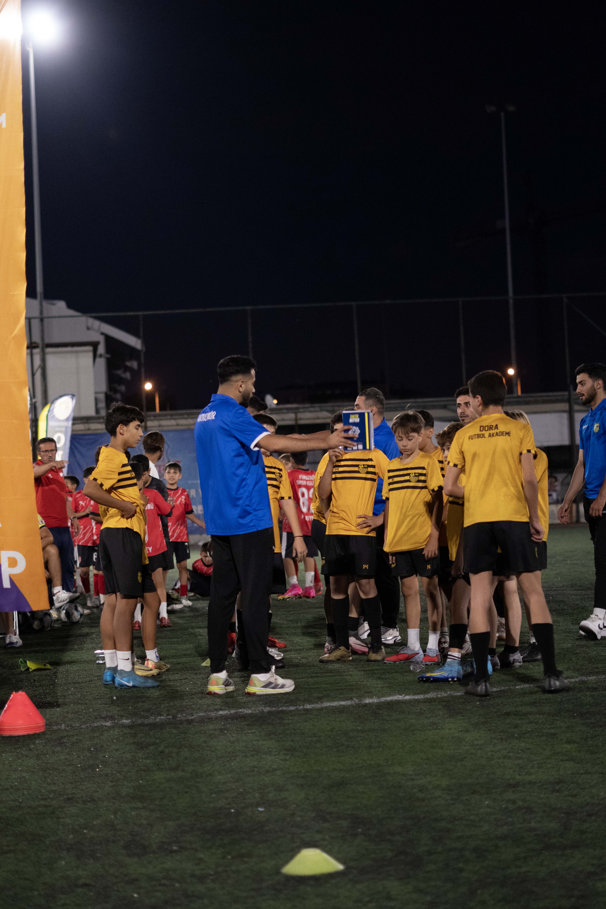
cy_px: 454
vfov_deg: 27.0
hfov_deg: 18.2
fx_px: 1894
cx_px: 303
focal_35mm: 75
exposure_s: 1/160
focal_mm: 50
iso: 2500
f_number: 1.8
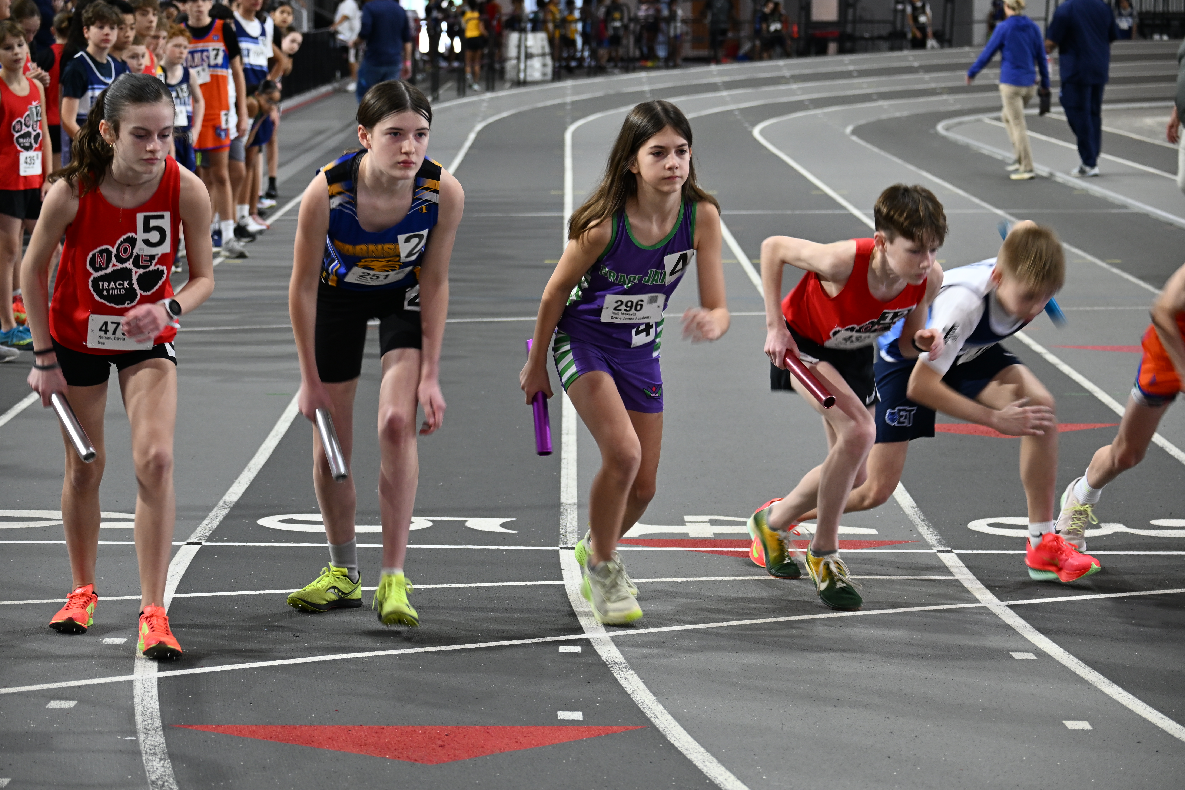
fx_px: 3851
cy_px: 395
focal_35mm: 117
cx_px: 592
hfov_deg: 17.5
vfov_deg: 11.7
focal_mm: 78
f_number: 4.8
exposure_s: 1/60
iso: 560
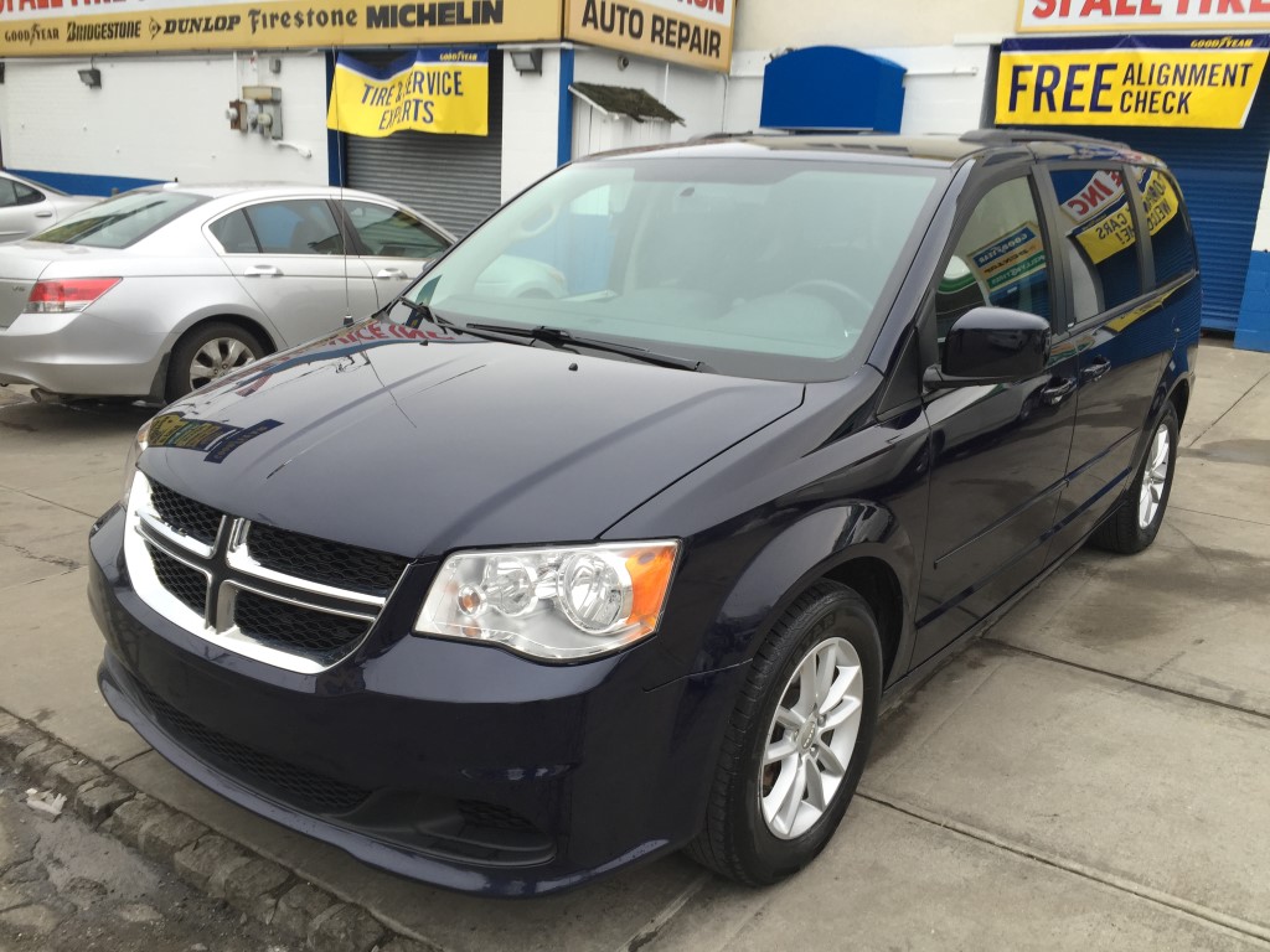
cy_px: 476
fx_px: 1064
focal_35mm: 29
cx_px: 635
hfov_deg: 61.7
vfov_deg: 48.2
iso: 32
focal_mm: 4.15
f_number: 2.2
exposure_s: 1/144
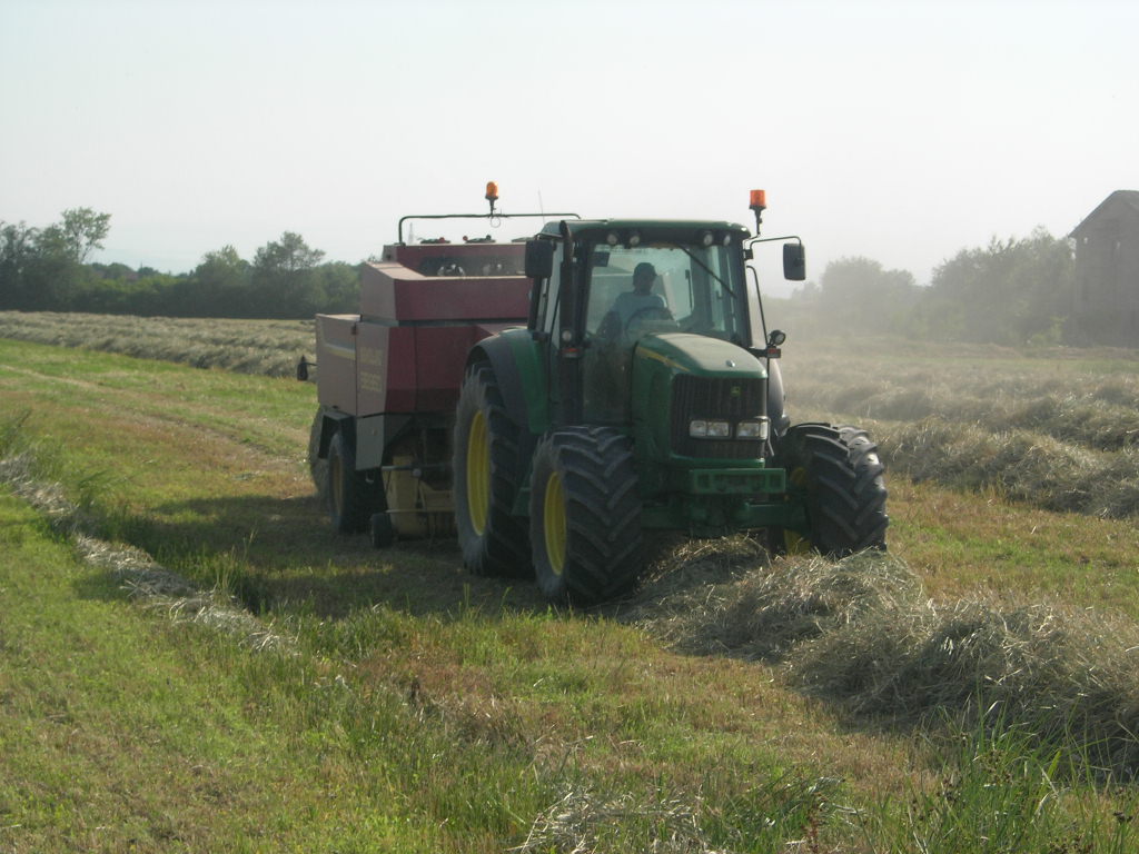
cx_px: 570
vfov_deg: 13.1
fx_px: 3718
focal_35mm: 113
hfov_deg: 17.4
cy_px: 427
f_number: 8.2
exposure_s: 1/194
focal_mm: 23.4
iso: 64
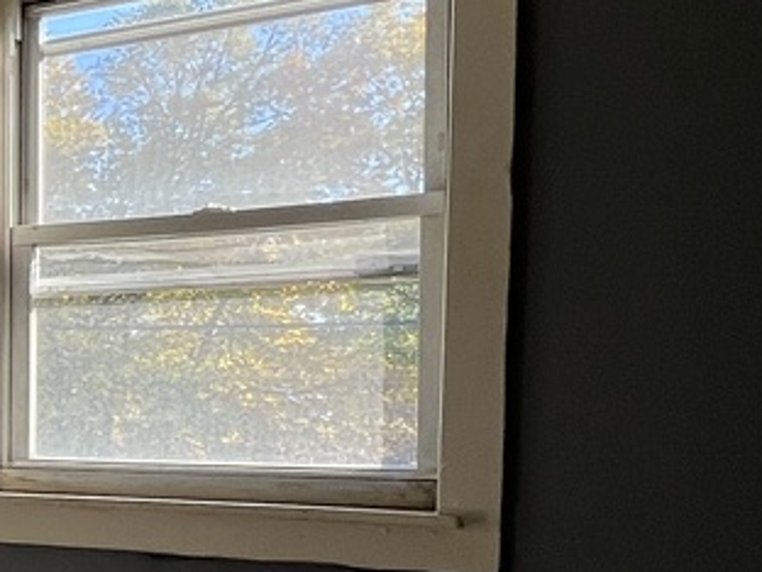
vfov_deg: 24.1
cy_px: 430
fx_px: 1321
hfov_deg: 18.5
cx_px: -804
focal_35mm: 60
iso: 32
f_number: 1.8
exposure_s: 1/169
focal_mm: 1.57
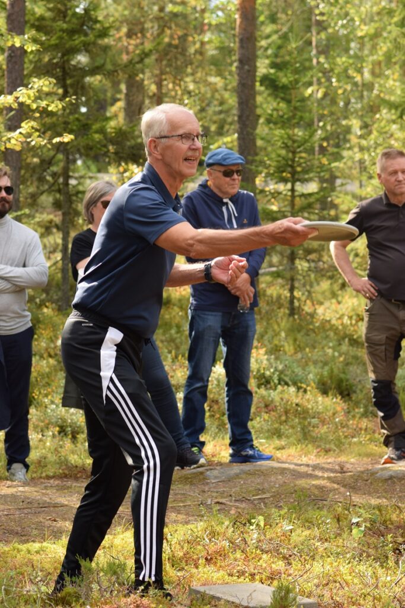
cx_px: 202
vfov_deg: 16.1
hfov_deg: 10.8
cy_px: 304
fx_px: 2151
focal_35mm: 128
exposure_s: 1/200
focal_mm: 85
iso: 200
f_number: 5.6
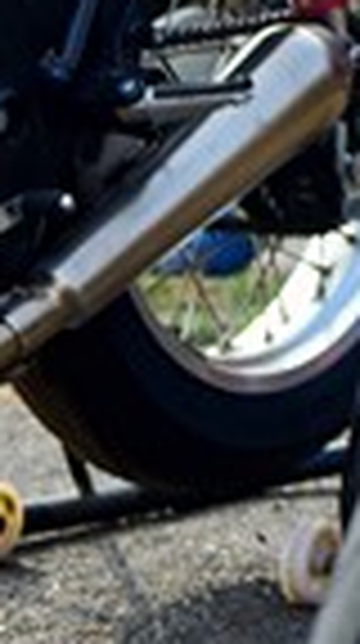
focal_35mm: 264
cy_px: -453
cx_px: 1260
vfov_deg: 7.9
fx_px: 4499
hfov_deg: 4.3
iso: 500
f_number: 3.5
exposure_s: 1/2500
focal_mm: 40
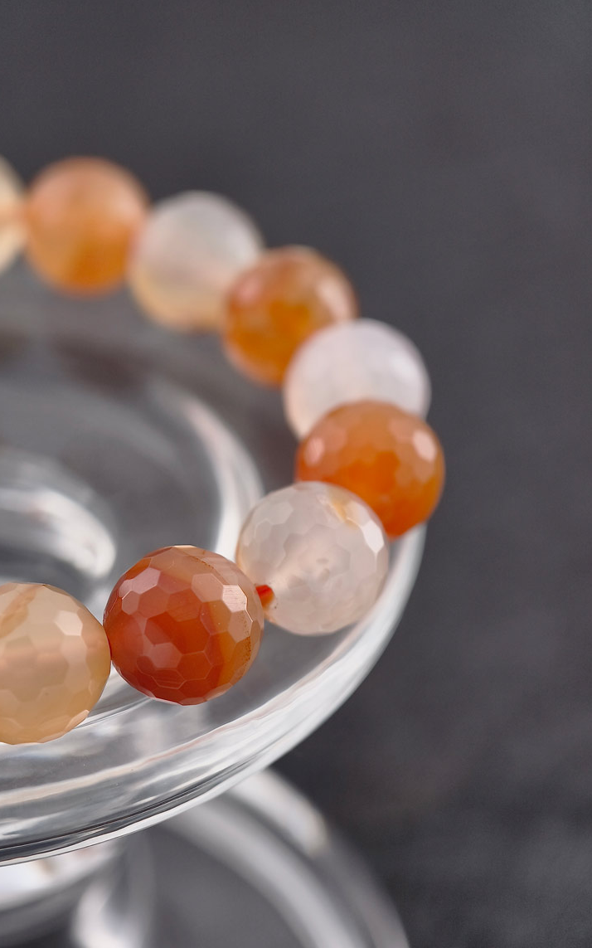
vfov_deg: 22.8
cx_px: 238
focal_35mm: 91
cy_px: 471
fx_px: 2350
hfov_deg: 14.3
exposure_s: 1/160
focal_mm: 22.48
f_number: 2.67
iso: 125
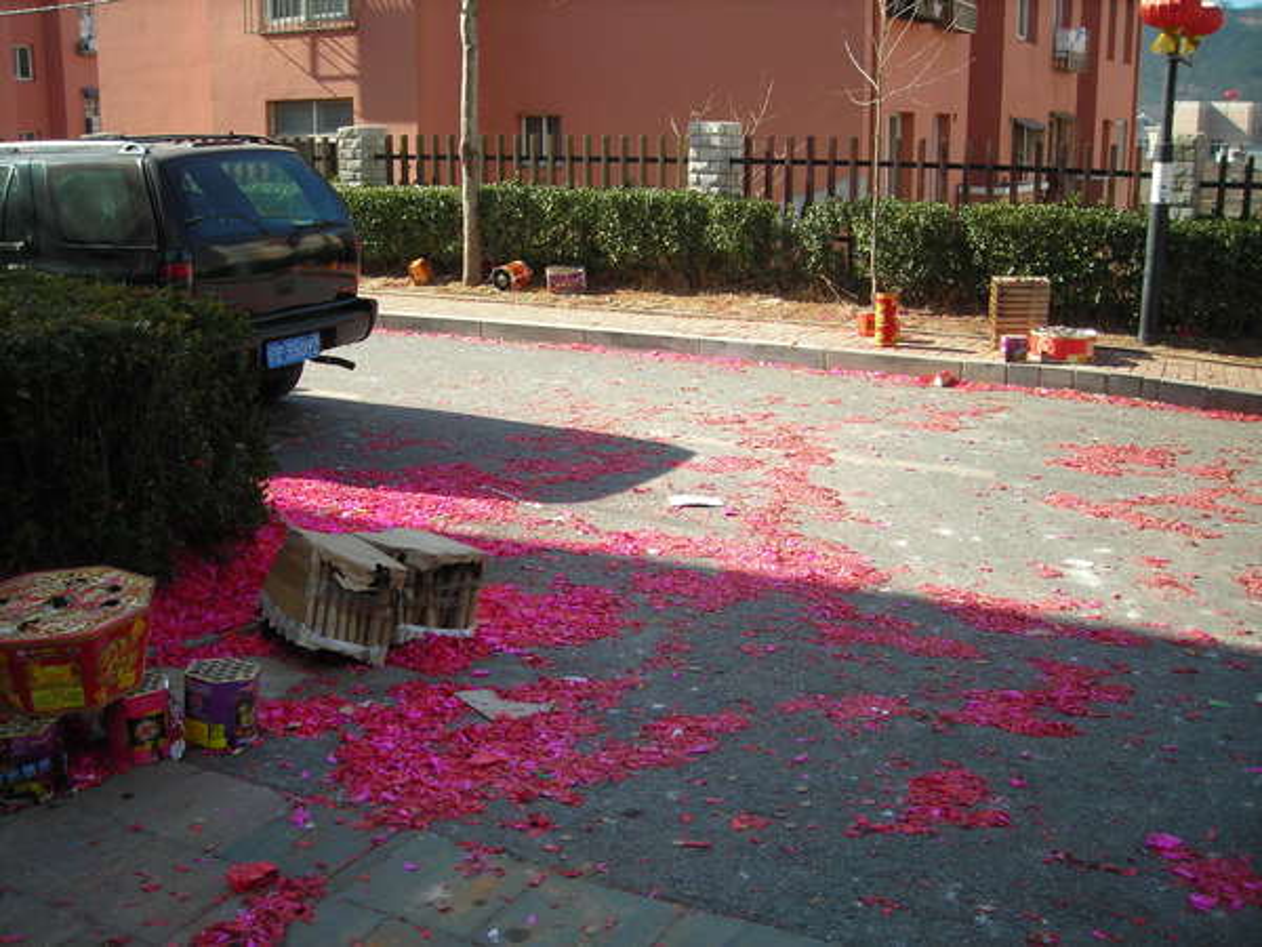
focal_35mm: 38
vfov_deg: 37.7
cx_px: 631
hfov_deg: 49.0
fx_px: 1385
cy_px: 474
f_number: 3.2
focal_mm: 6.3
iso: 50
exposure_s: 1/216
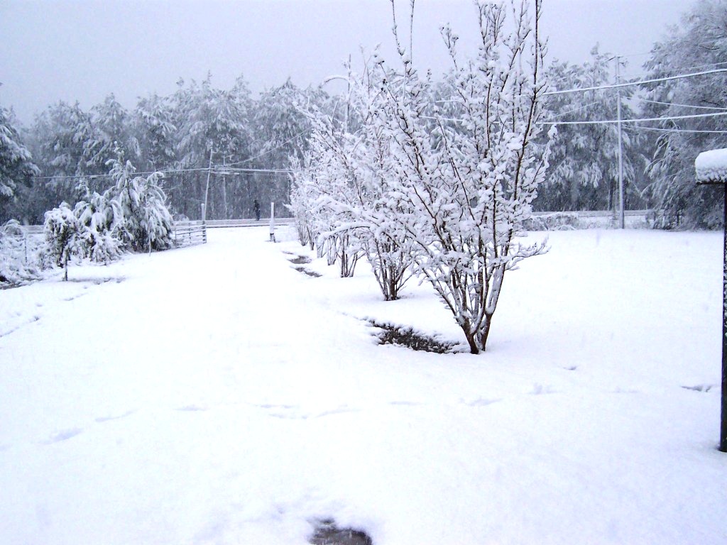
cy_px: 272
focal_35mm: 36
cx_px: 364
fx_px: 756
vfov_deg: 39.7
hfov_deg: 51.4
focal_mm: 5.6
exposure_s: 1/125
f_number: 3.4
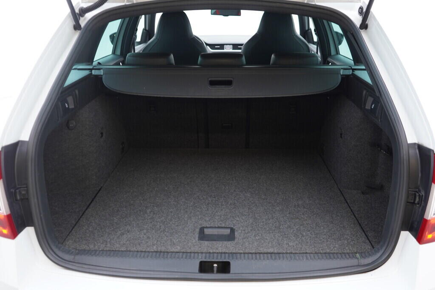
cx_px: 218
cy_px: 145
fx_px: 435
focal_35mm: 36
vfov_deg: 36.9
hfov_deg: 53.1
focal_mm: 24
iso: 200
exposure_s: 1/40
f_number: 2.8
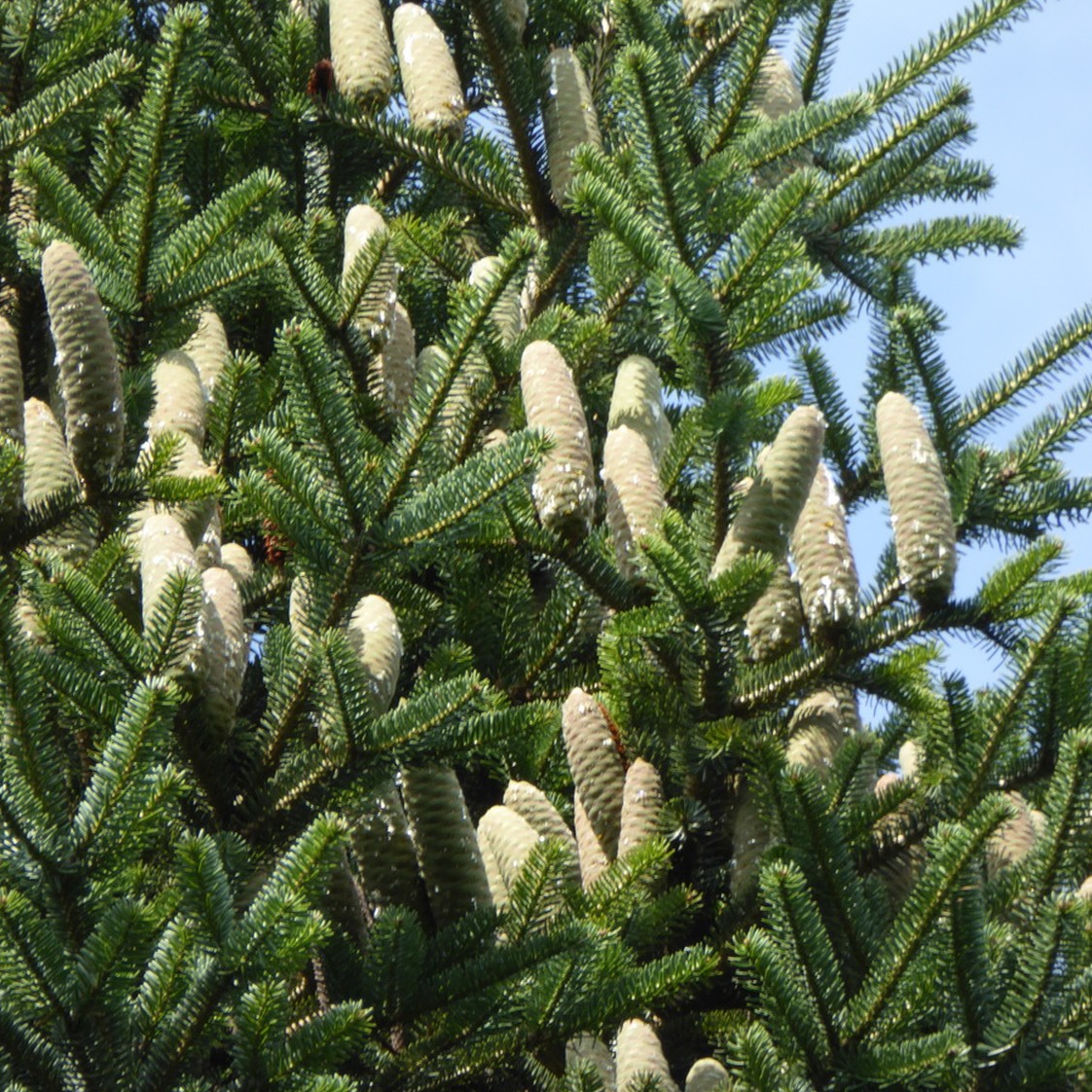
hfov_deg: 2.1
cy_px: 524
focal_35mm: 851
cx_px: 546
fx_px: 30372
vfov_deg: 2.1
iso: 100
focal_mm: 129
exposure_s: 1/125
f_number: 6.4
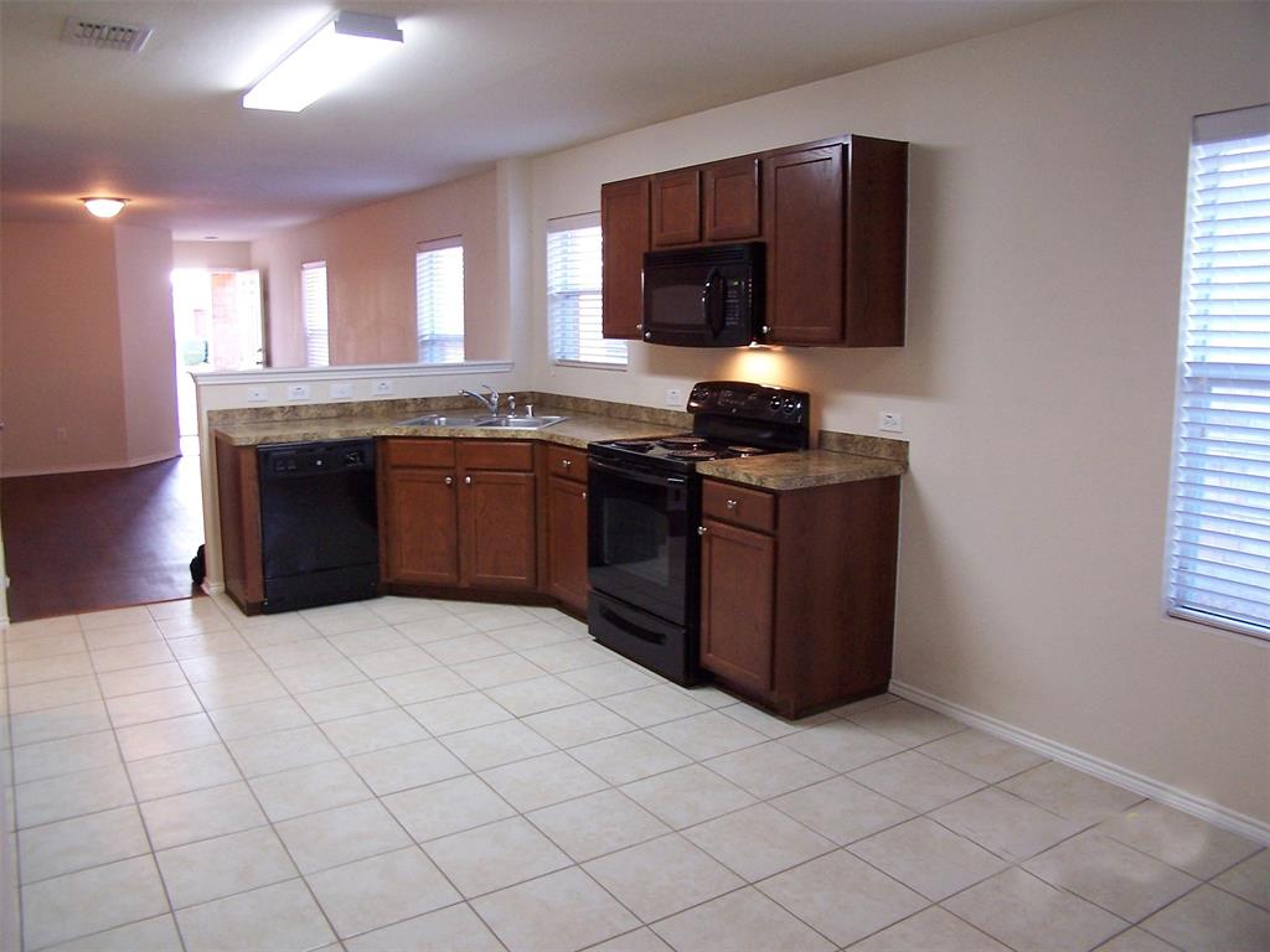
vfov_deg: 37.7
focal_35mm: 38
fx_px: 1394
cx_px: 635
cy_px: 476
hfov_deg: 49.0
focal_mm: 6.3
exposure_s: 1/10
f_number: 2.8
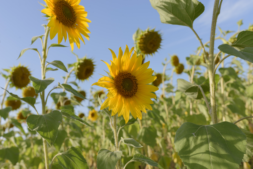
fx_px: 246
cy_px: 84
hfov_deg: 54.4
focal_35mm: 35
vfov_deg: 37.9
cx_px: 126
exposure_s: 1/200
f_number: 8
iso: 160
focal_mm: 35
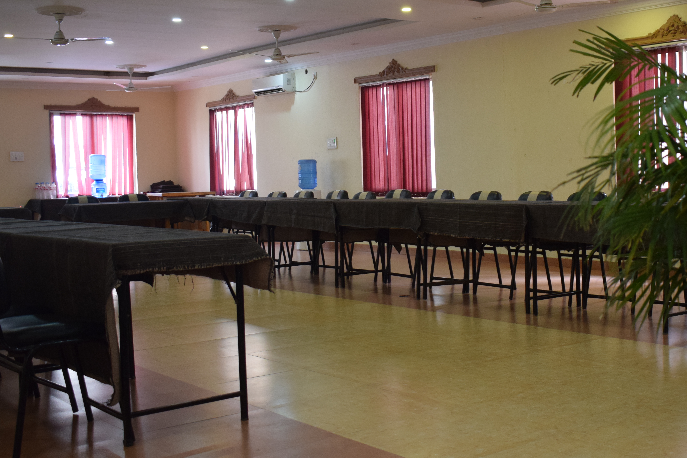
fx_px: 916
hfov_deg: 40.8
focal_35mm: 48
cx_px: 433
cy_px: 199
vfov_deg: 28.0
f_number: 3.8
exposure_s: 1/60
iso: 1000
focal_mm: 22
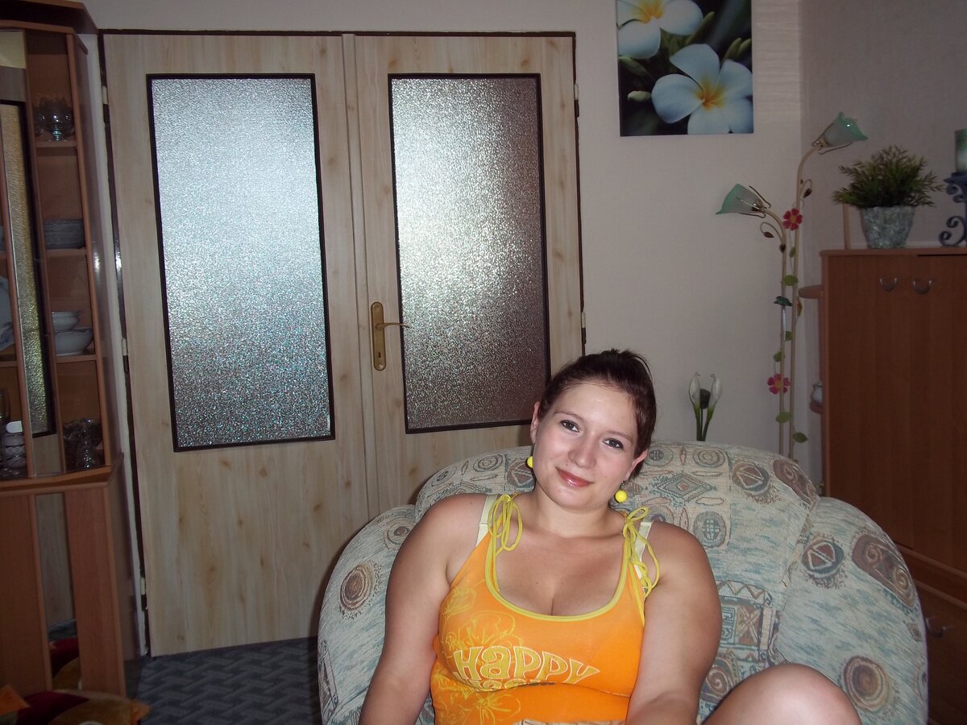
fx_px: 1006
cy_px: 362
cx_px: 484
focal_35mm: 36
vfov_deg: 39.7
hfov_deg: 51.4
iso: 80
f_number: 3.1
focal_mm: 6.5
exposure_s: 1/30
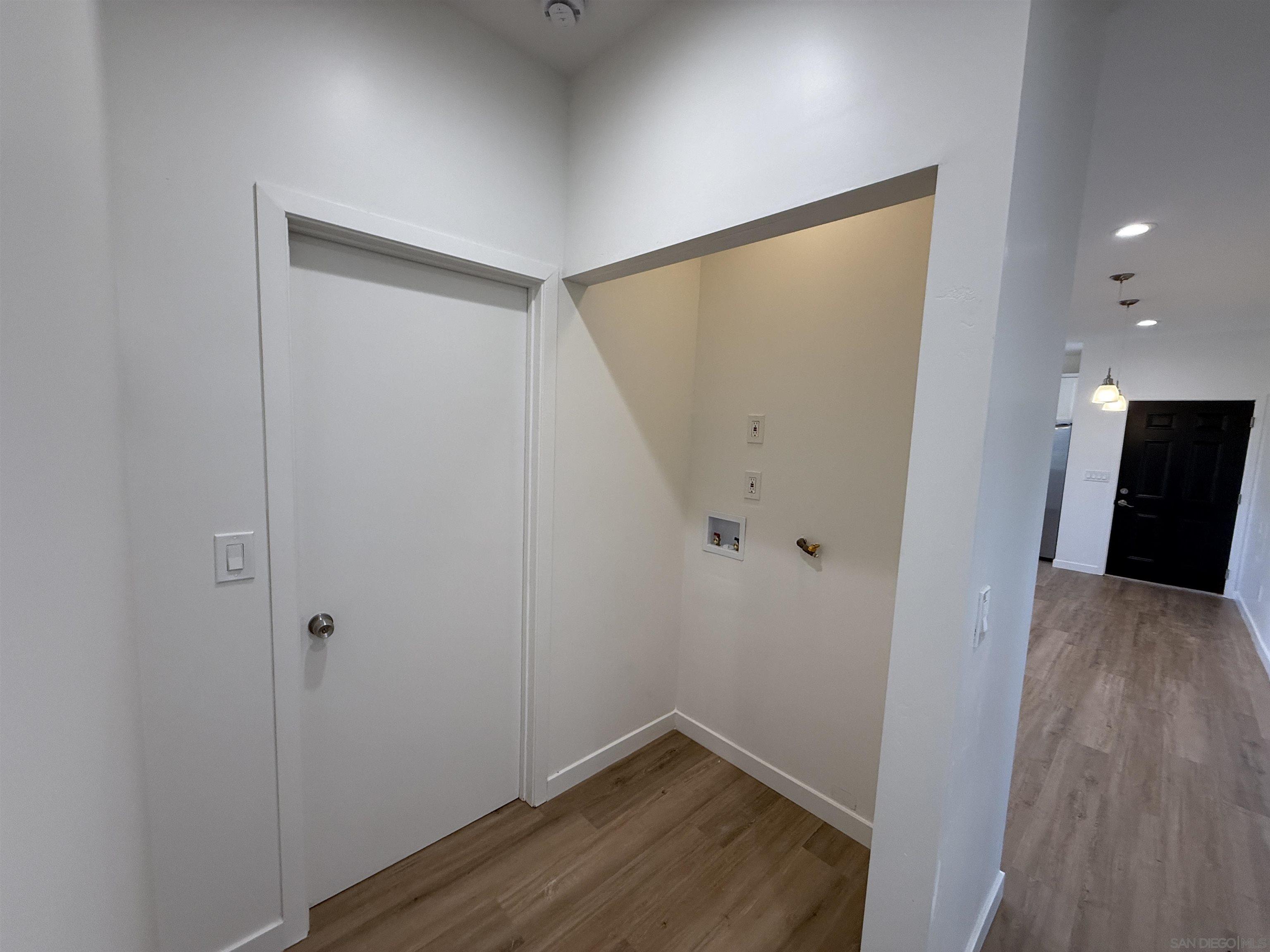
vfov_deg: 85.7
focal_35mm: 14
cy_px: 476
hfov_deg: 102.1
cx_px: 635
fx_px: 514
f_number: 2.2
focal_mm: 2.22
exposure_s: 1/120
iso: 160
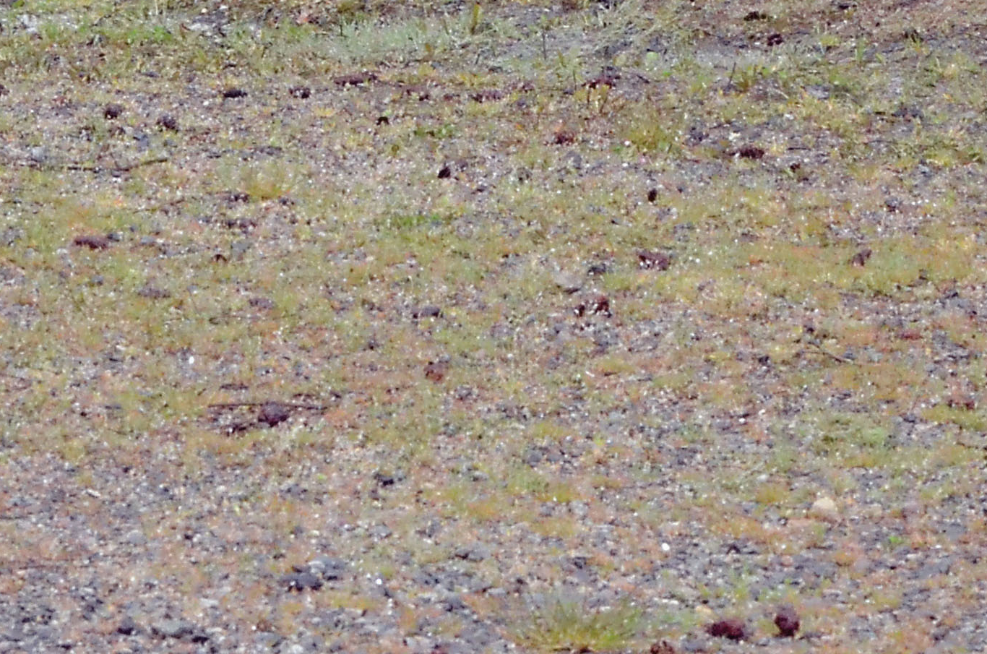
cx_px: 661
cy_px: -496
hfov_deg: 5.6
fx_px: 10069
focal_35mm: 368
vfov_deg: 3.7
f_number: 14
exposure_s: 1/200
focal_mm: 68
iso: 2000
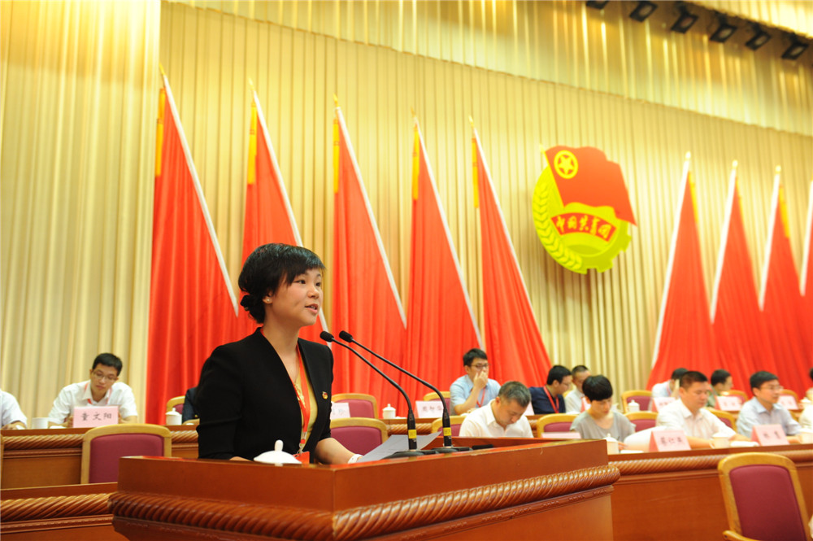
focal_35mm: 34
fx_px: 767
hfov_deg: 55.8
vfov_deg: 38.8
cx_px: 406
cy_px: 270
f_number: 3.5
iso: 1600
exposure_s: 1/100
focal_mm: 34
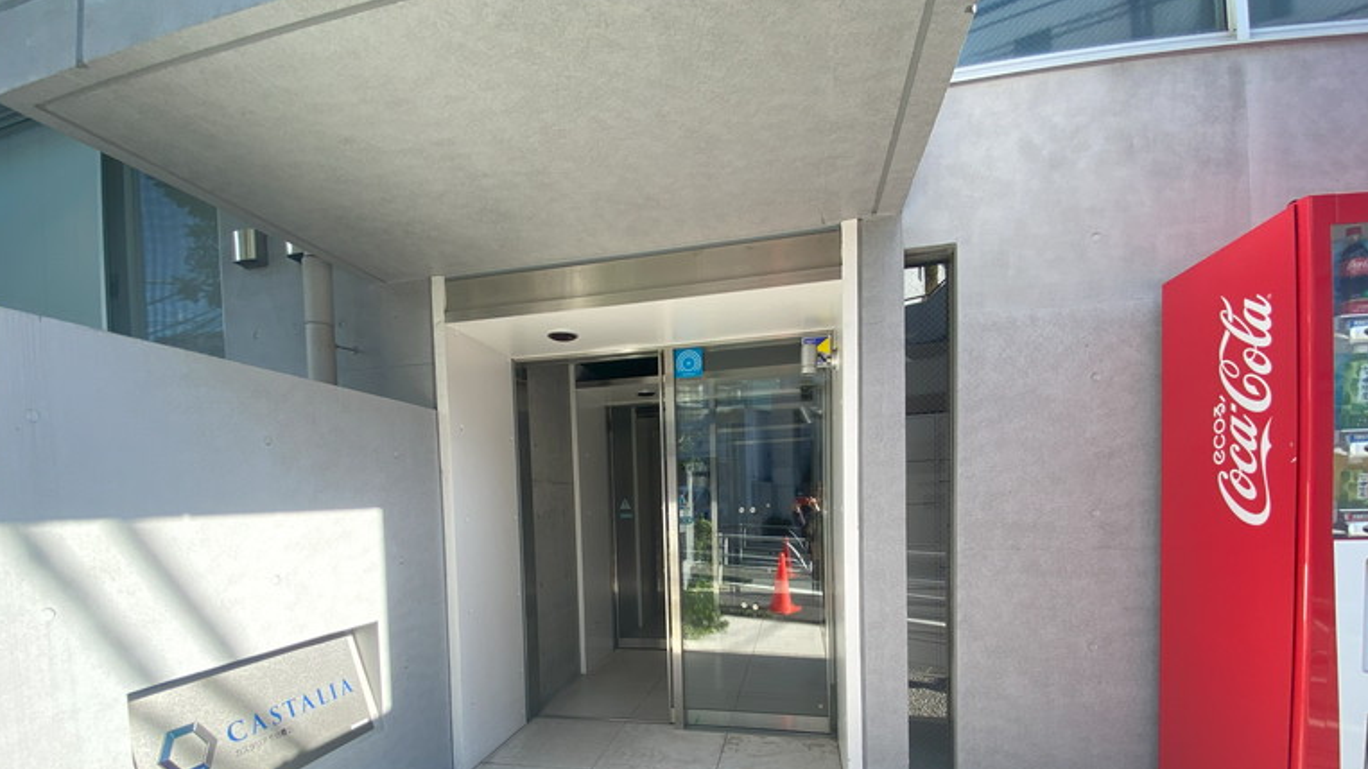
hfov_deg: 99.4
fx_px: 580
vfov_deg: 64.8
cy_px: 531
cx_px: 667
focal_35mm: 16
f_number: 2.4
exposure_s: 1/122
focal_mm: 1.54
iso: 20
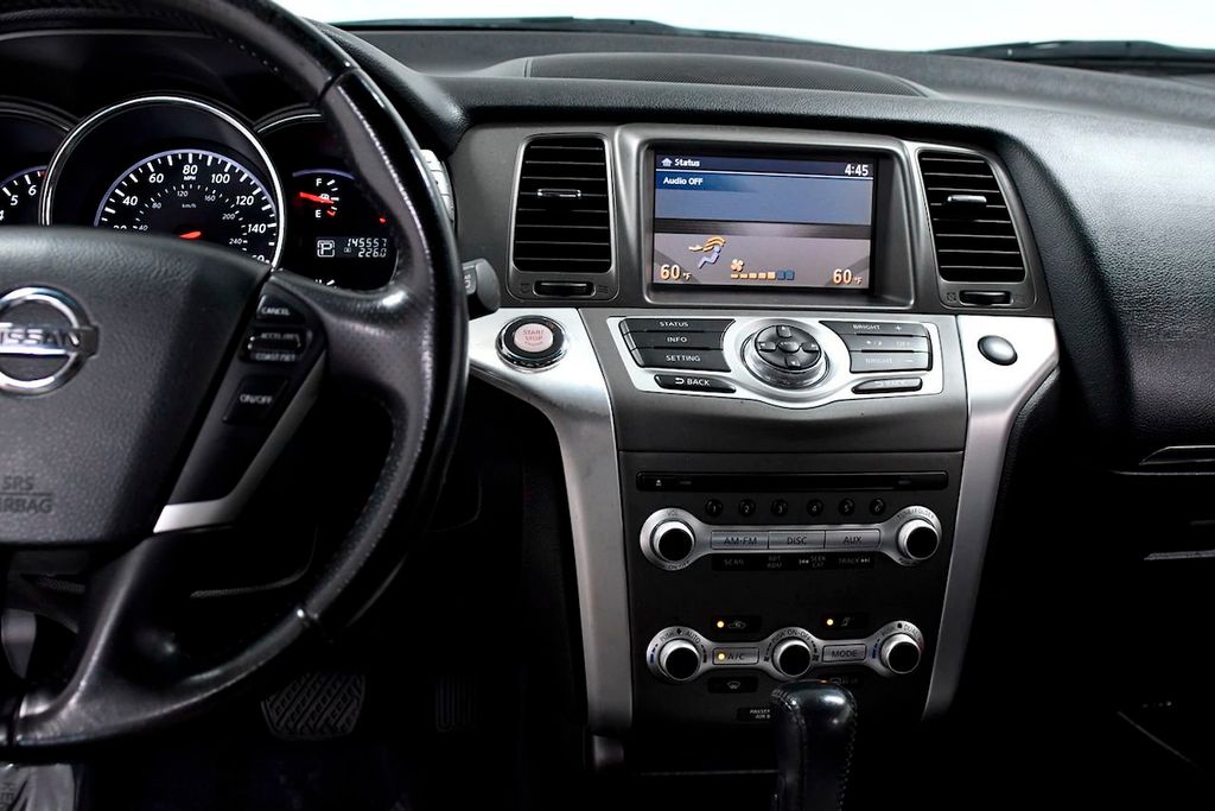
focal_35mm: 36
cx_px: 608
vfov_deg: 36.9
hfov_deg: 53.1
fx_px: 1215
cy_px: 406
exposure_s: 1/250
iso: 2500
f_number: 4.5
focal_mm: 24
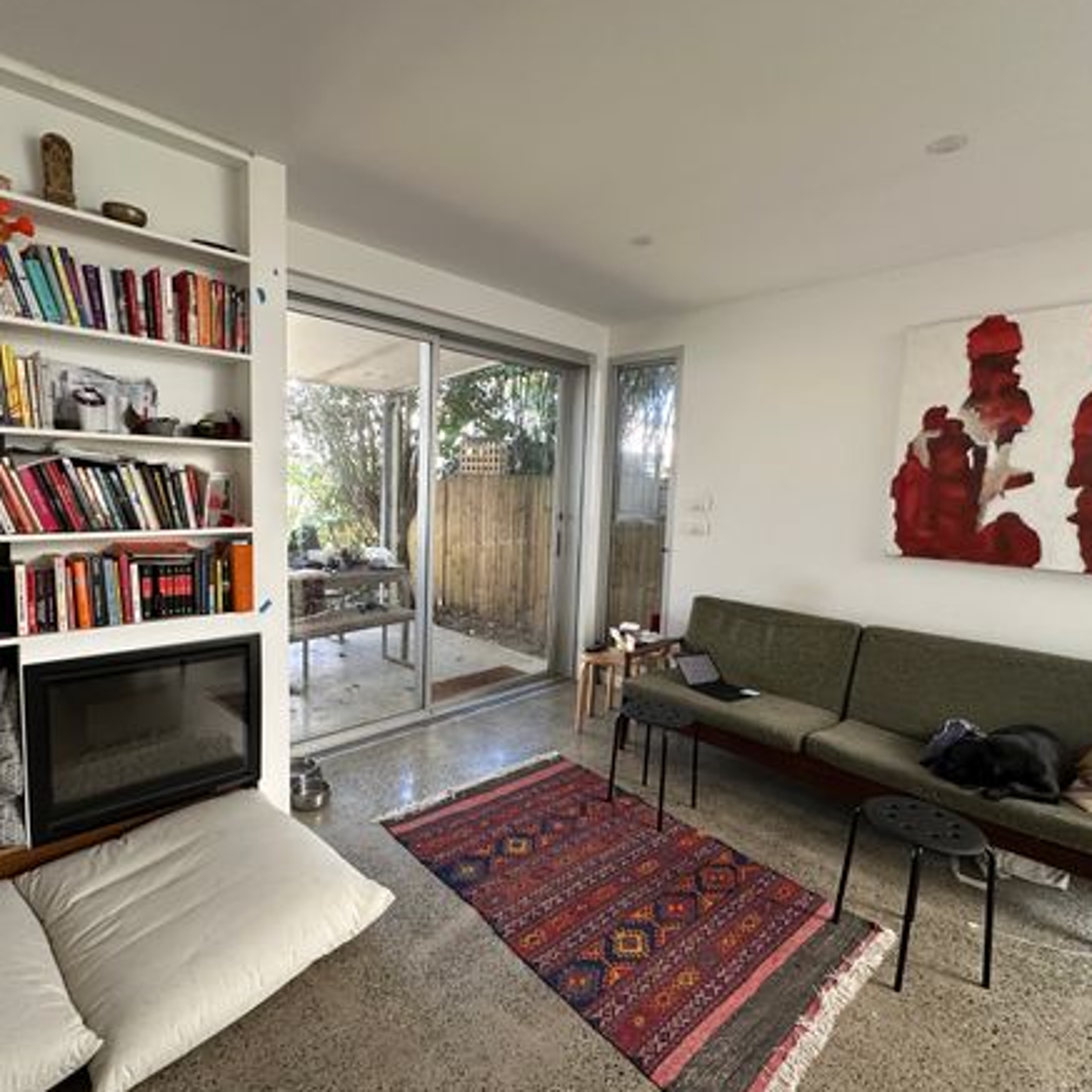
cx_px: 510
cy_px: 547
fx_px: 607
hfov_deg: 83.9
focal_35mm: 17
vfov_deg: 84.0
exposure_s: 1/99
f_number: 2.2
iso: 200
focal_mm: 2.22
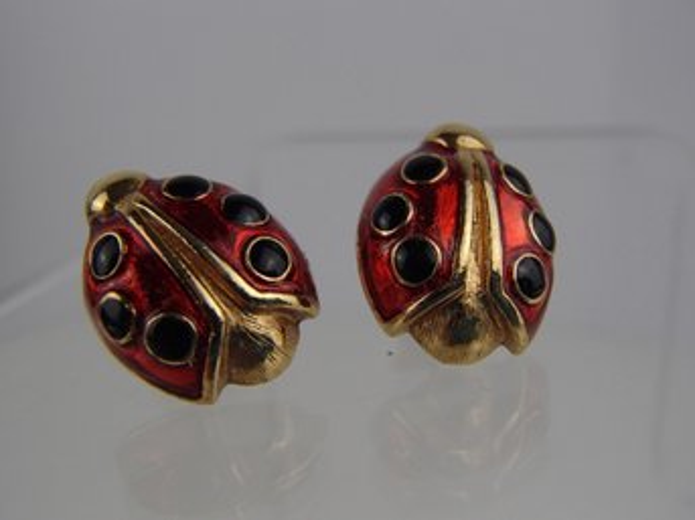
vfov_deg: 38.6
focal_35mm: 37
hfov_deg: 50.2
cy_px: 260
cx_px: 348
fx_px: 743
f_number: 4.7
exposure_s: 1/160
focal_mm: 6.64
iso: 160
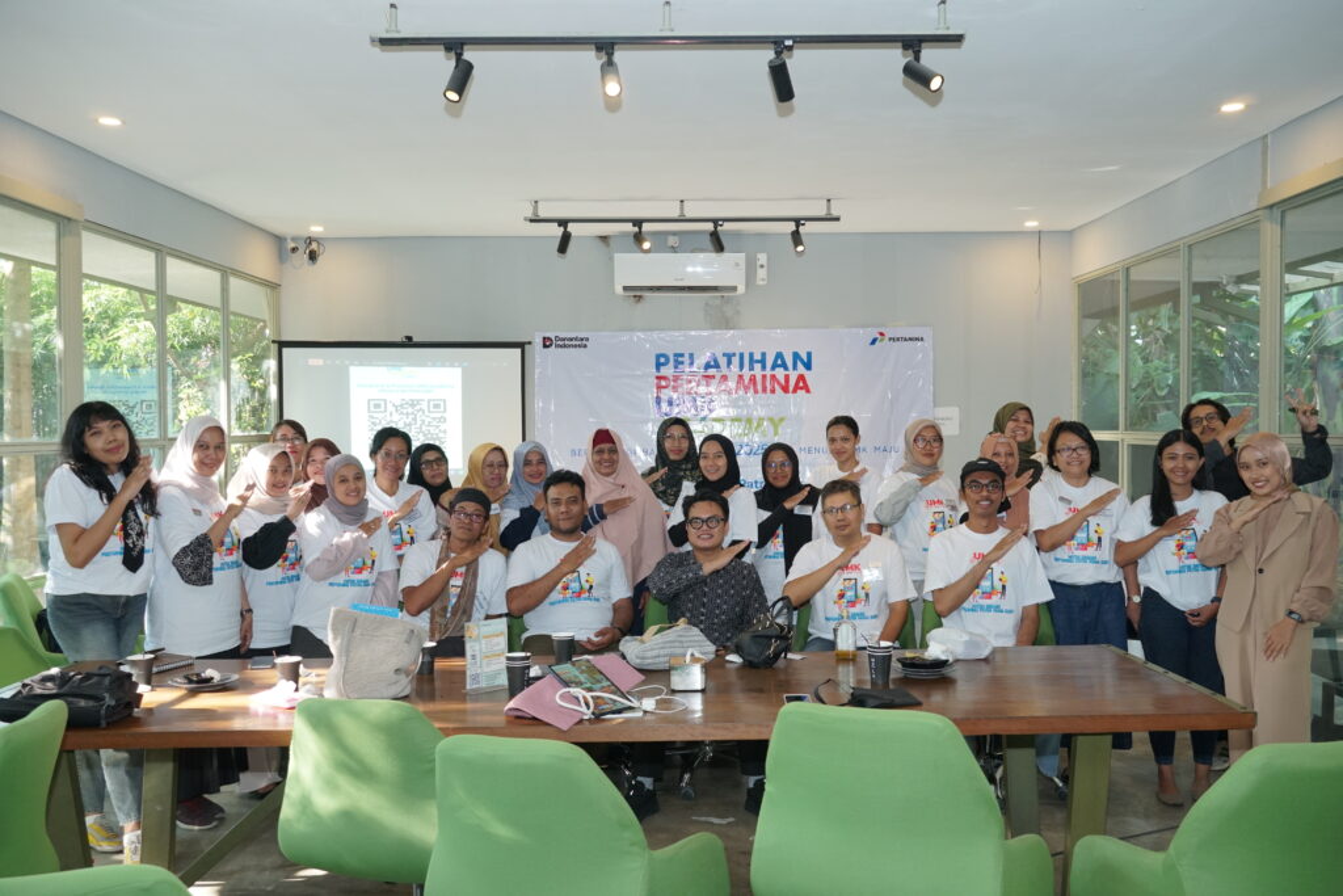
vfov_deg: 41.7
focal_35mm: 32
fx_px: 1175
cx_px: 672
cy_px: 448
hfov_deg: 59.5
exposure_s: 1/100
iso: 800
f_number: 4
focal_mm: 21
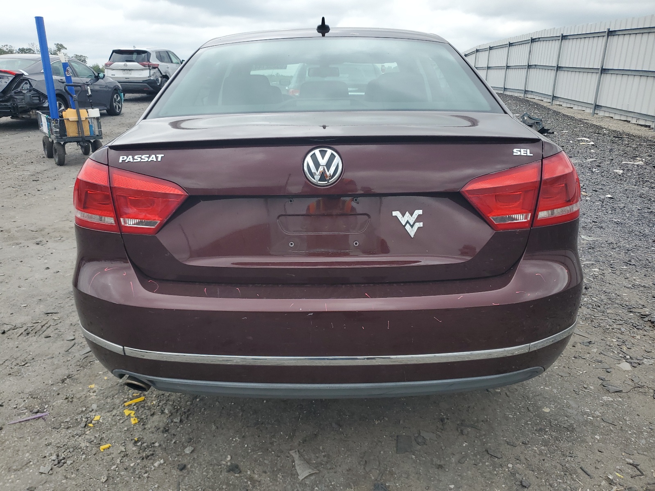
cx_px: 328
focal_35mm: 26
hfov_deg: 67.3
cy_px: 246
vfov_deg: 53.1
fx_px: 492
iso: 50
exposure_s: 1/1250
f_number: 1.5
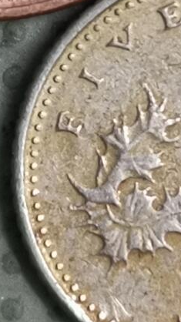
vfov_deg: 8.7
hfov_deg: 5.0
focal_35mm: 244
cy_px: -81
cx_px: 207
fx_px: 2083
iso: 500
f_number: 1.8
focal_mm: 4.75
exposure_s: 1/25.7
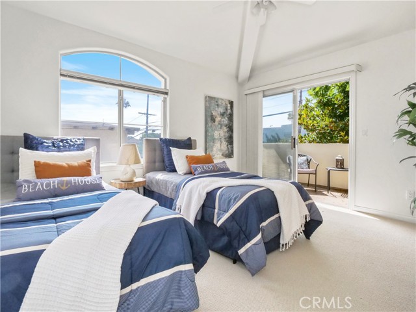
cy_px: 156
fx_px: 192
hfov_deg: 94.5
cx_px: 208
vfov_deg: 78.1
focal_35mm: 16
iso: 3200
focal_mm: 8
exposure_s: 1/320
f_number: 8
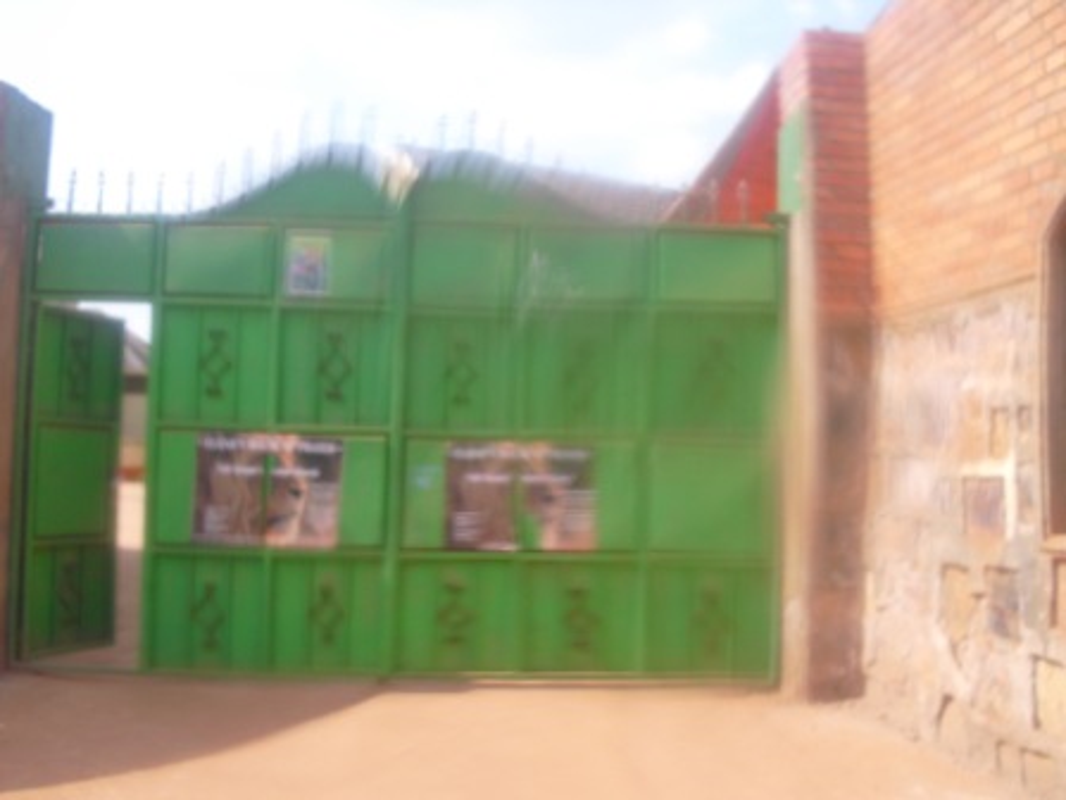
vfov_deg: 39.7
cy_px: 400
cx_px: 533
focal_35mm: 36
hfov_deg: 51.4
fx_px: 1109
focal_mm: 6.3
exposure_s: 1/100
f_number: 7.8
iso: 100
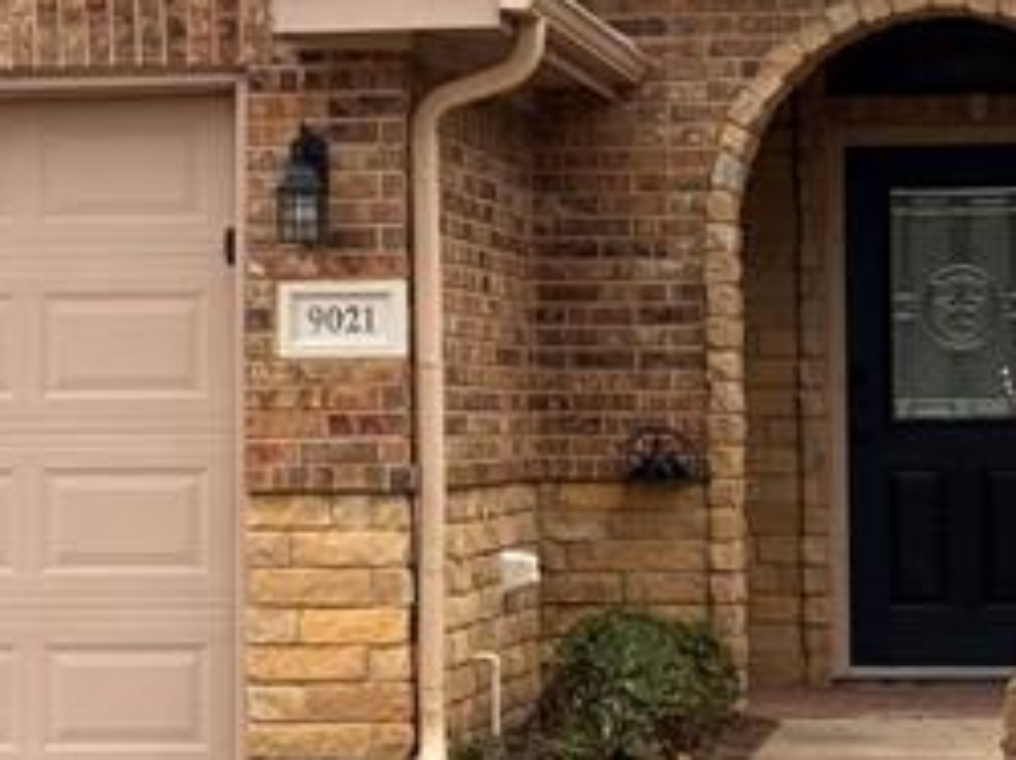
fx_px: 5777
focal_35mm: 197
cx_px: 370
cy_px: 244
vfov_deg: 7.5
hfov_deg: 10.0
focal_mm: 6.76
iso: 64
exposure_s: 1/1403
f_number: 1.78
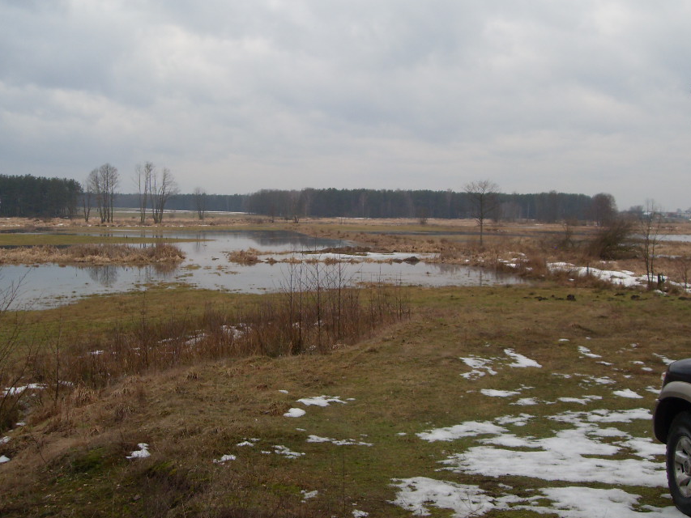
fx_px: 839
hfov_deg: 44.7
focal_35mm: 42
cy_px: 265
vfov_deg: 34.4
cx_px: 383
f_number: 7
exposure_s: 1/90
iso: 80
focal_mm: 6.3
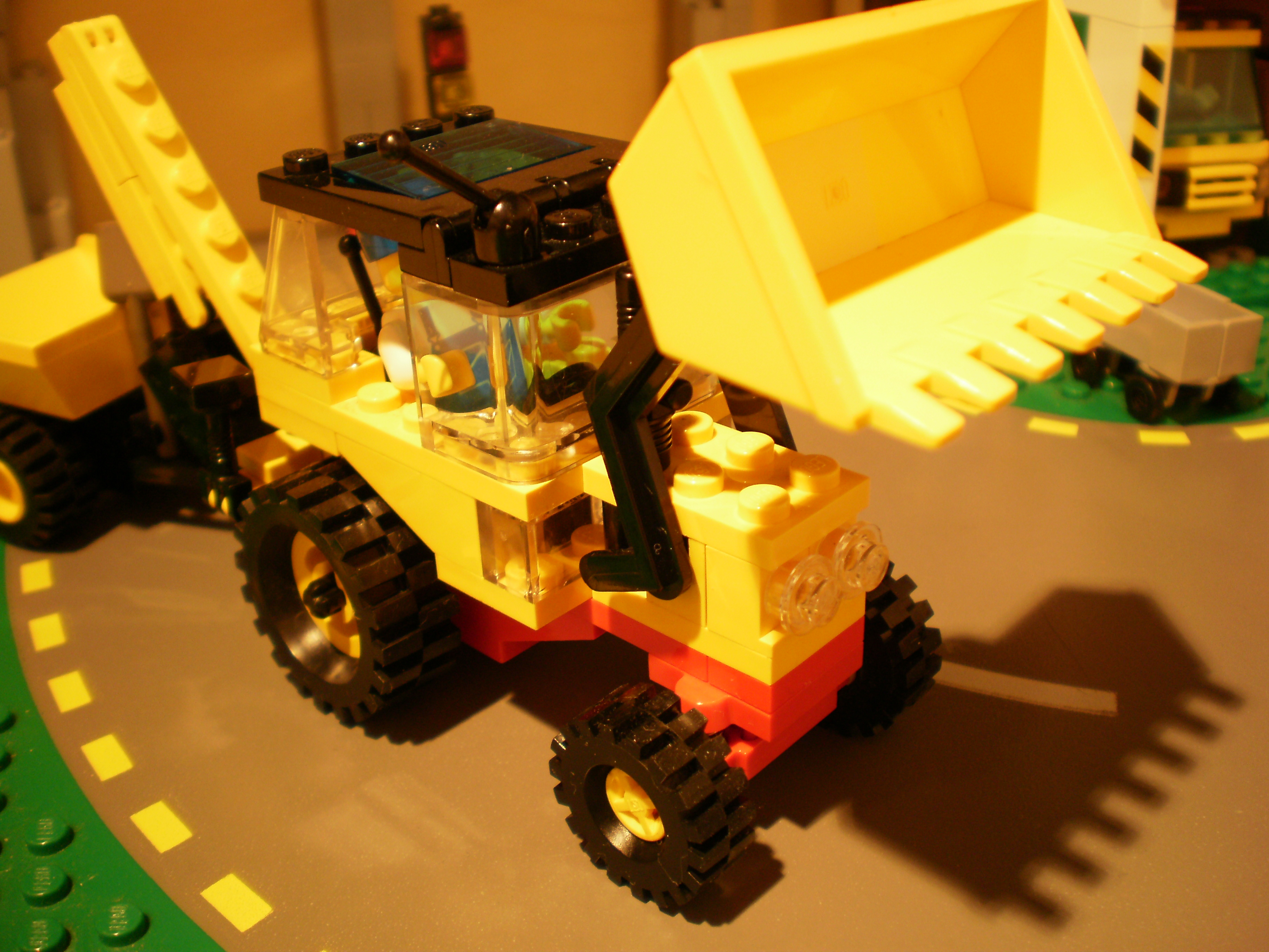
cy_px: 476
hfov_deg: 51.4
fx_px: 1320
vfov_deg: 39.7
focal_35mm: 36
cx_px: 634
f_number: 3.1
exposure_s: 1/3
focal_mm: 6.3
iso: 125
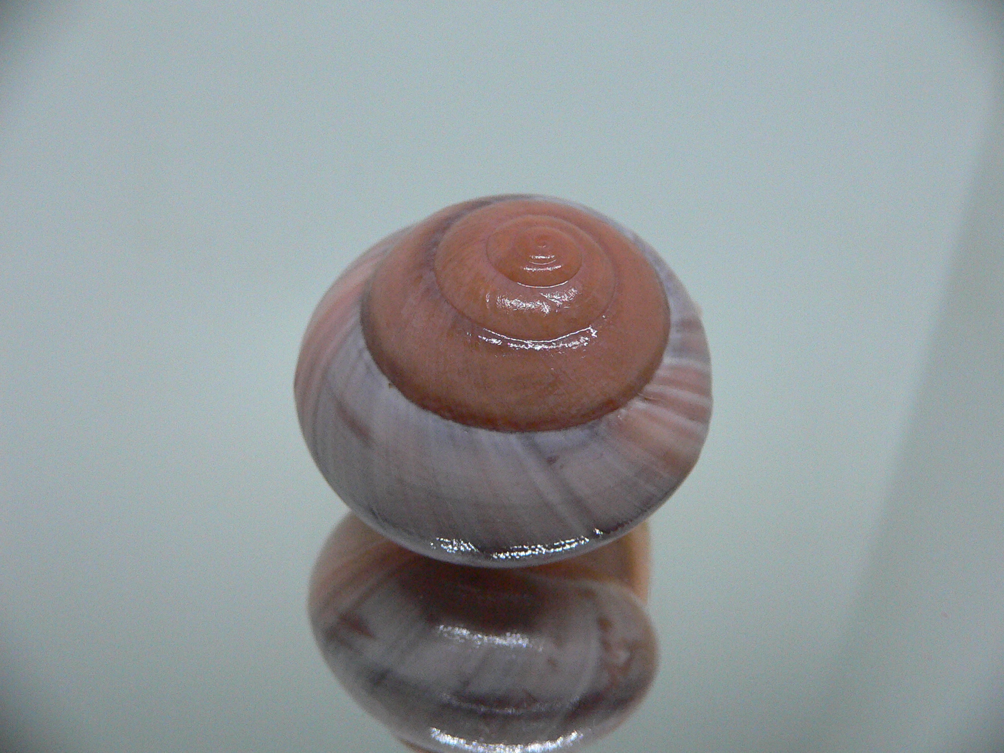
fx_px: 1015
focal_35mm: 35
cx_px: 502
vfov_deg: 40.7
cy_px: 376
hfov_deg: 52.6
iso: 200
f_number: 2.8
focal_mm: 4.6
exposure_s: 1/50
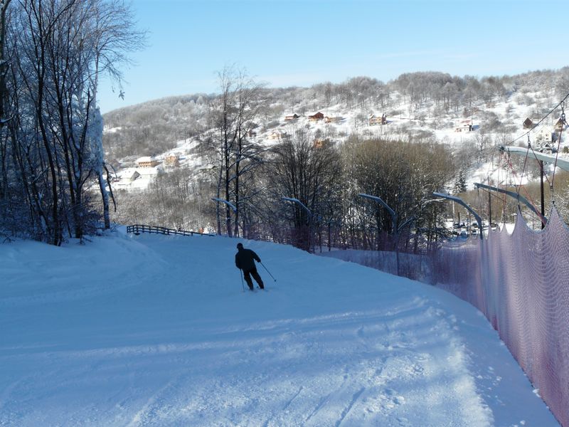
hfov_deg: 49.0
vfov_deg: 37.7
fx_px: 625
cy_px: 214
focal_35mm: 38
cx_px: 284
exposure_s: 1/400
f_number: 5.6
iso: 100
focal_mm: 6.3
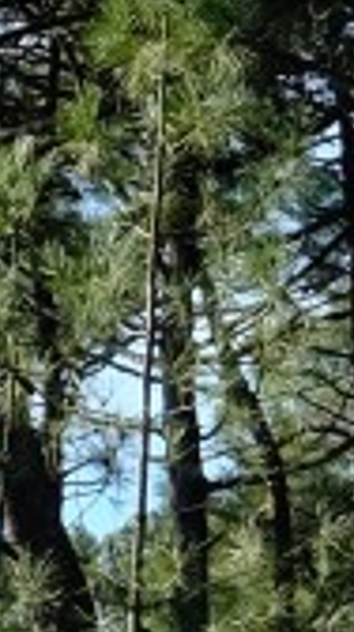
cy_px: 735
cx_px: 1228
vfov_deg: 5.3
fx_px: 6869
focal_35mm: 410
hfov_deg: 2.9
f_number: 8
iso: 320
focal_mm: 27.1
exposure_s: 1/250
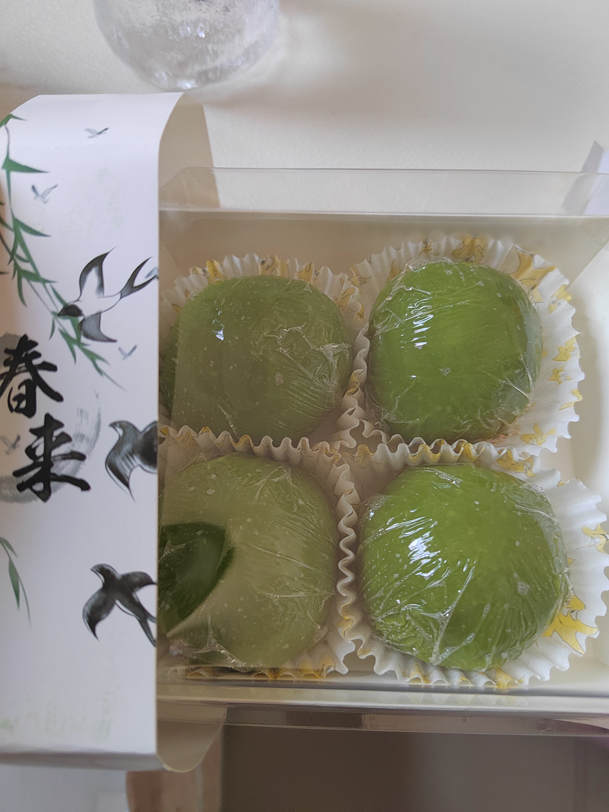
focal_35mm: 23
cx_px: 304
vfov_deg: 73.9
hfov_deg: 58.9
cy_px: 406
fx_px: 540
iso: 1259
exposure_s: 1/100
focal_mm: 5.52
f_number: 1.9
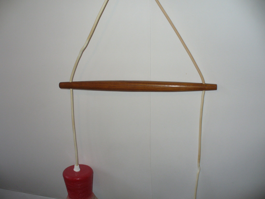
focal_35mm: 37
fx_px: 283
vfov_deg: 38.7
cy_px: 100
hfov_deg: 50.1
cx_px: 132
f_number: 2.8
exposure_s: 1/40
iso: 100
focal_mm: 6.1
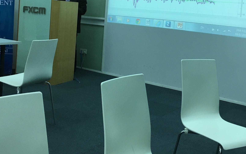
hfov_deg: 43.4
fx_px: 308
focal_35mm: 46
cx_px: 141
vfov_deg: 27.4
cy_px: 29
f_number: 2.2
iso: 50
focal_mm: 4.15
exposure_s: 1/33
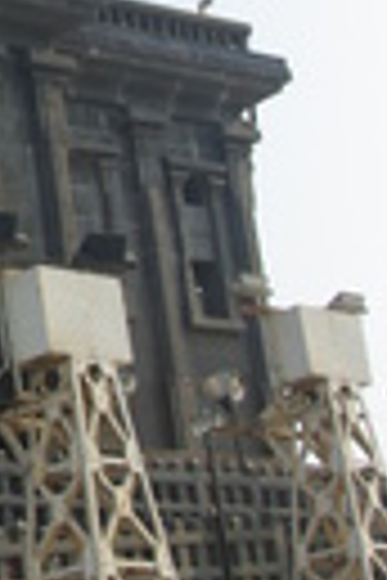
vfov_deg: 15.7
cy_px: 63
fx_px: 2078
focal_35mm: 129
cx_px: -256
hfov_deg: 10.2
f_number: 6.7
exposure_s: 1/125
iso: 100
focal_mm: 23
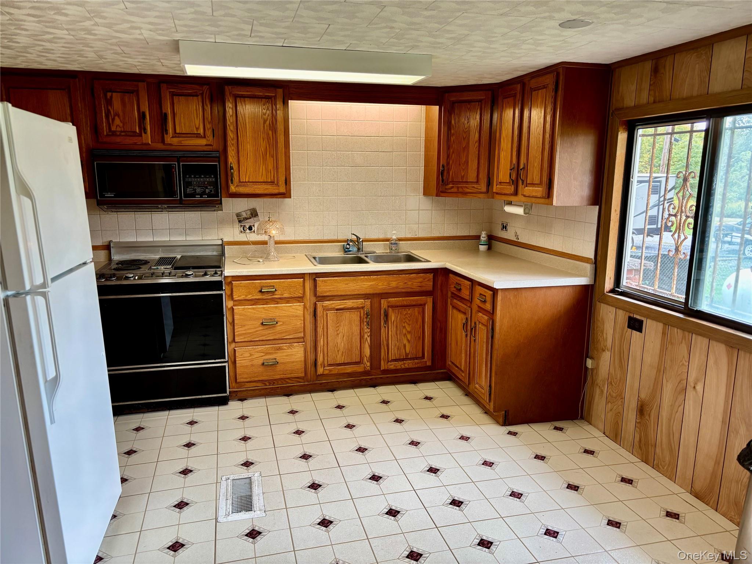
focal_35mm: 26
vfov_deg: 53.1
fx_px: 565
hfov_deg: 67.3
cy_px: 282
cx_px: 376
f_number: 1.6
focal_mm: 5.96
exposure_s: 1/120
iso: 80
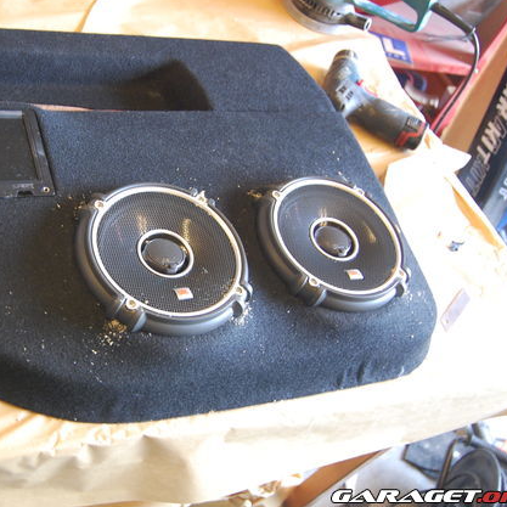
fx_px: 713
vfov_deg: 39.2
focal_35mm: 43
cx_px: 151
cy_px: 250
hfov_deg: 38.5
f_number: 3.8
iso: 800
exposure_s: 1/15
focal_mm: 22
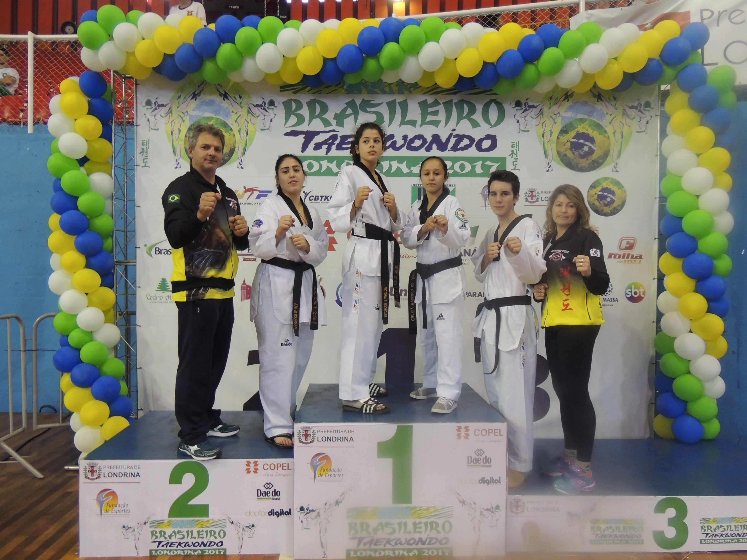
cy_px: 280
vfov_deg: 56.8
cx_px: 374
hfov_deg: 71.6
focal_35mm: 24
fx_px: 518
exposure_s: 1/25
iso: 400
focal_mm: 4.3
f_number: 3
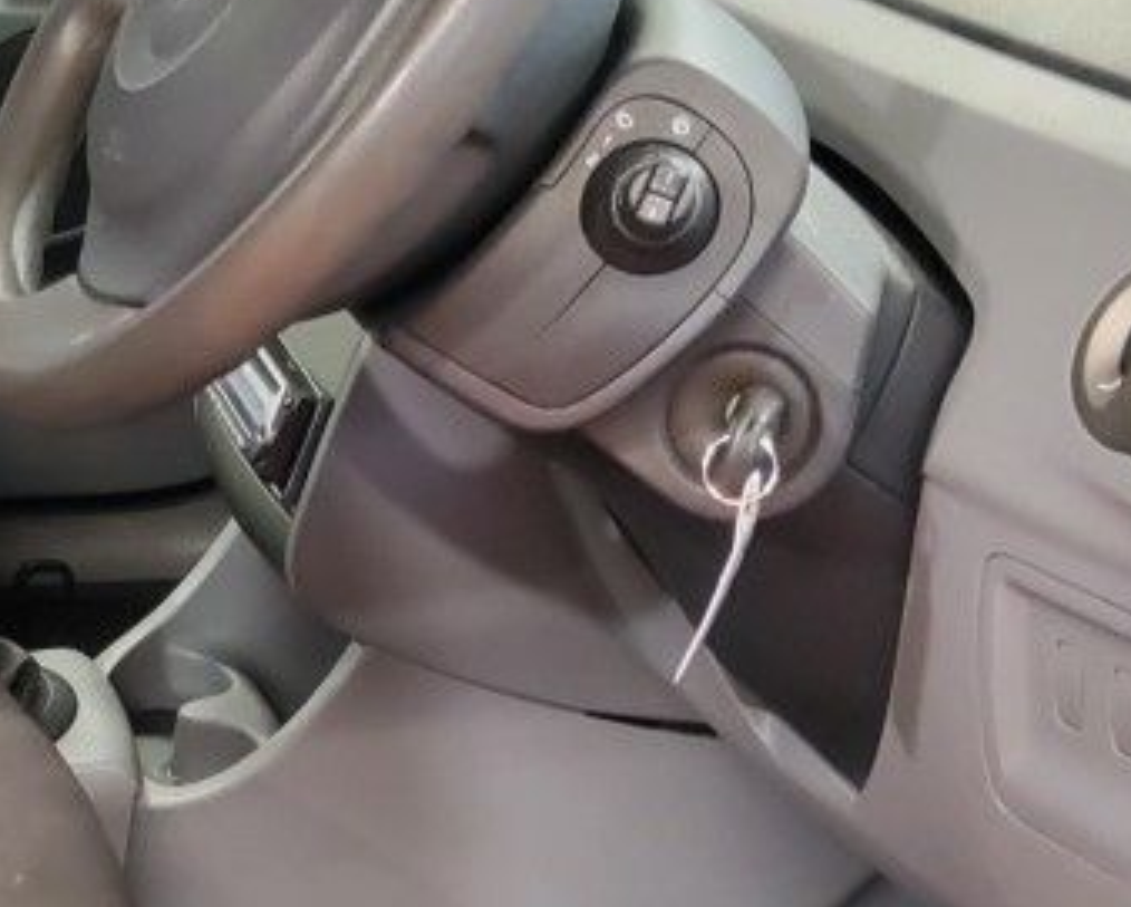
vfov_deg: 17.0
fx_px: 3015
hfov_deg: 20.3
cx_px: -90
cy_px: 703
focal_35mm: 90
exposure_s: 1/50
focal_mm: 3.08
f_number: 2
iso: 800
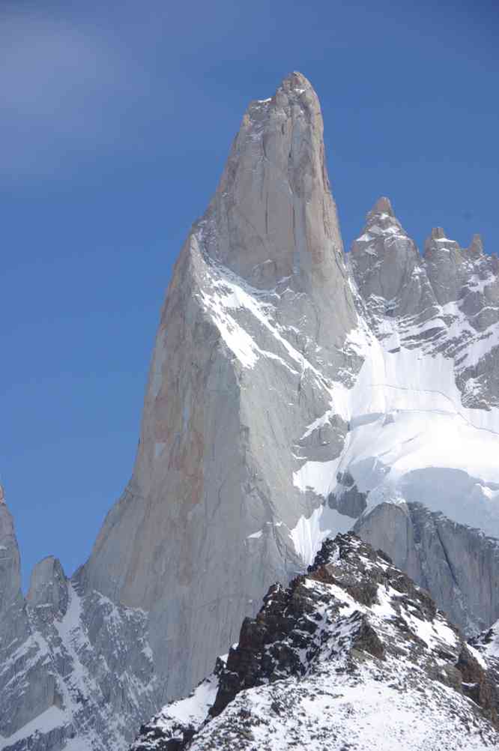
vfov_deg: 14.8
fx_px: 2896
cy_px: 376
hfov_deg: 9.8
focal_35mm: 139
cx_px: 250
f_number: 11
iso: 100
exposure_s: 1/350
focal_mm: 92.5
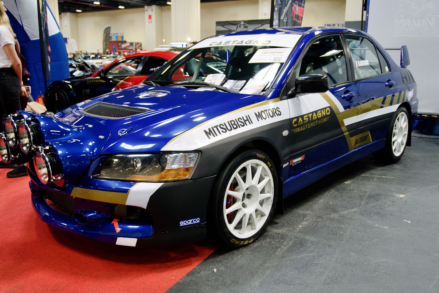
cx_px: 220
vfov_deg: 41.7
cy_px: 146
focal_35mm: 32
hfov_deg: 59.5
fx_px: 384
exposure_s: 1/160
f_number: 4
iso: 1600
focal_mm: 21
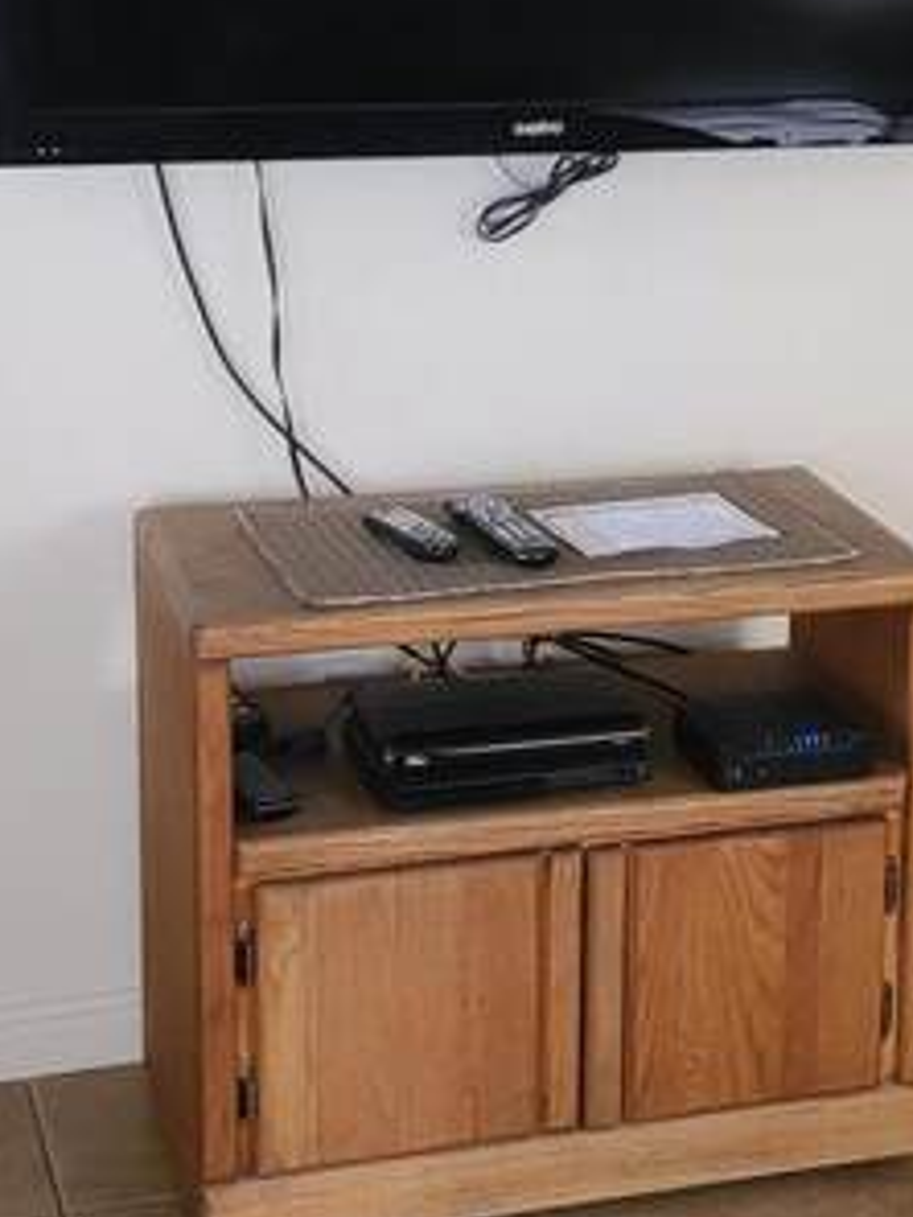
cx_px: 786
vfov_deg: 23.8
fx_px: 2849
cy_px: 263
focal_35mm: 81
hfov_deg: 18.0
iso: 400
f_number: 1.8
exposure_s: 1/40
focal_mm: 7
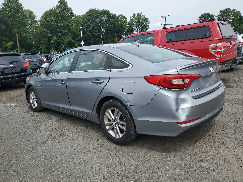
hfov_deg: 67.3
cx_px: 122
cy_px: 91
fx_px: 183
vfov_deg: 53.1
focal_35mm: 26
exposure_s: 1/3333
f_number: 1.5
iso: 50
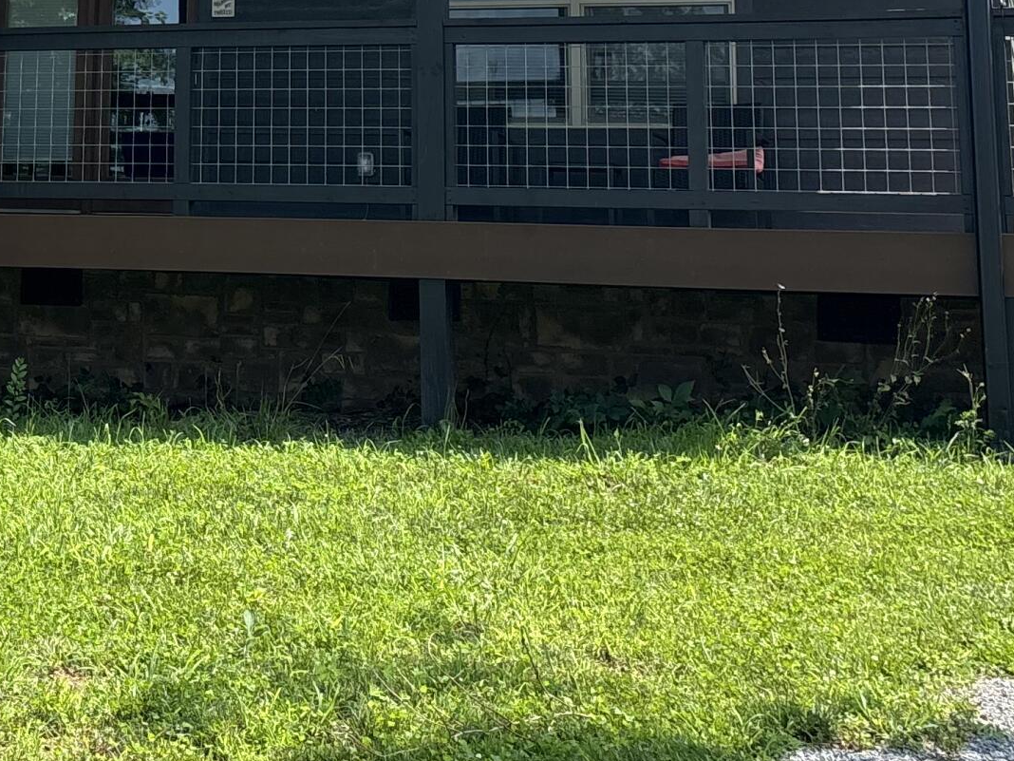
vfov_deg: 18.9
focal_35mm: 73
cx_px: 75
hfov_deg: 25.7
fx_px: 2138
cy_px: -196
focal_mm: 5.96
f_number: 1.6
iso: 50
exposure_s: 1/1984
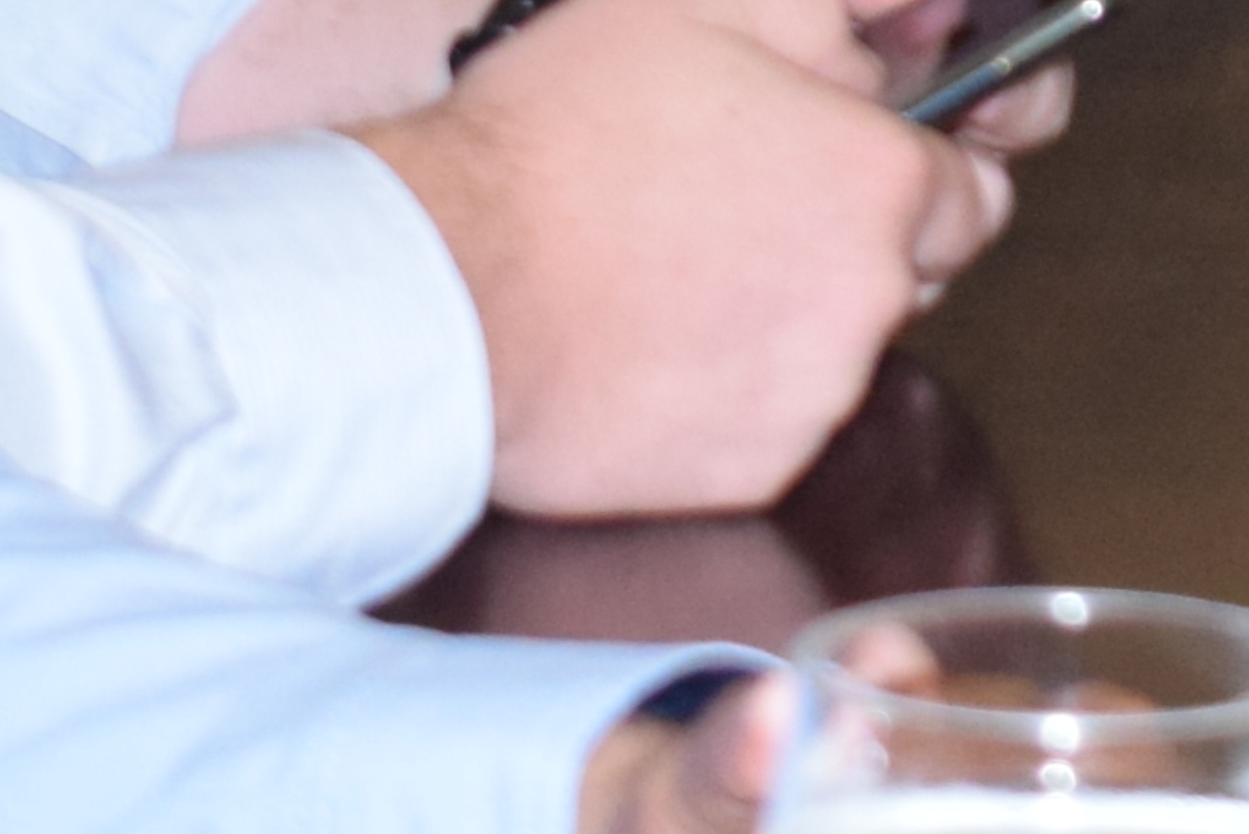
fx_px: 11143
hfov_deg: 6.2
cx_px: 2486
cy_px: -1561
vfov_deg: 4.2
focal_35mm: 321
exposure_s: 1/60
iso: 1400
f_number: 4.8
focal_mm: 36
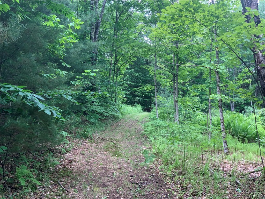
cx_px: 132
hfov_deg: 61.7
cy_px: 100
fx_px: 222
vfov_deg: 48.2
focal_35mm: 29
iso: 32
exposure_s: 1/122
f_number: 1.8
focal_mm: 3
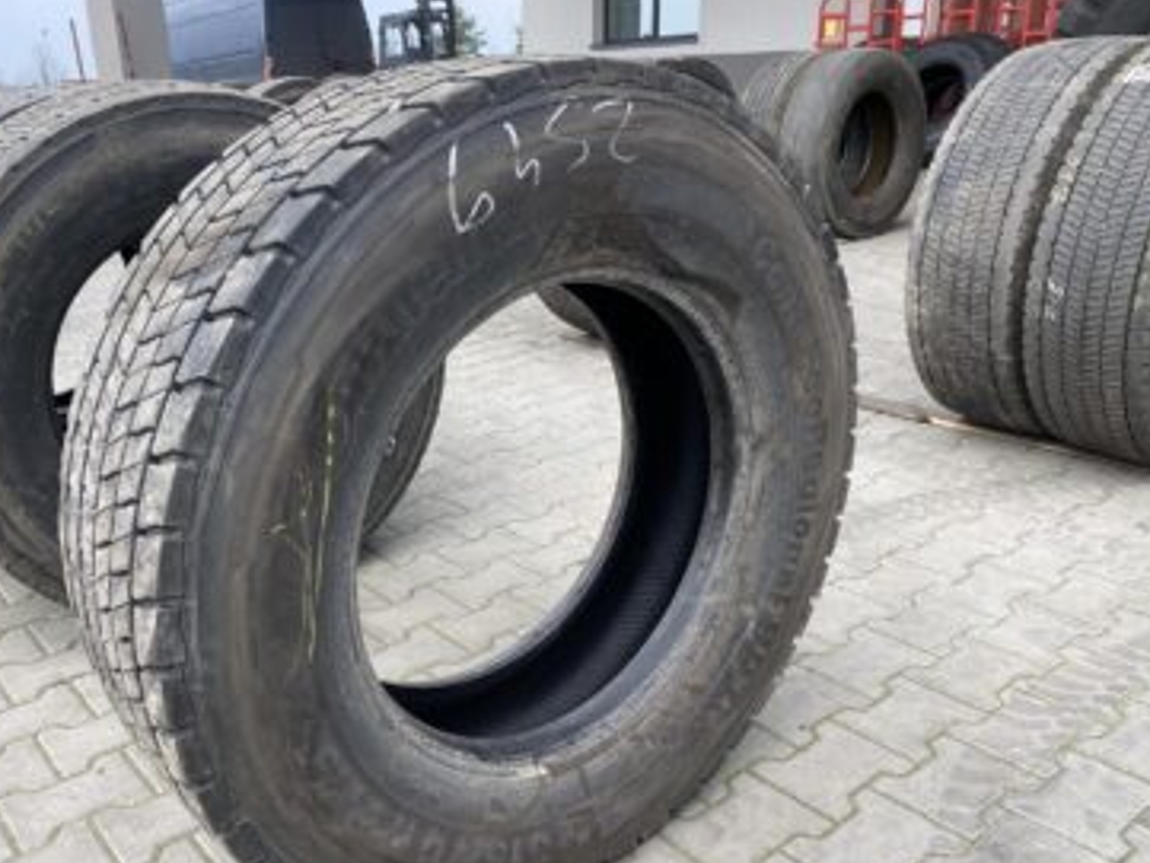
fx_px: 1030
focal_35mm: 31
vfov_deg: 45.3
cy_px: 495
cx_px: 487
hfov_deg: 58.1
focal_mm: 4.25
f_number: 1.8
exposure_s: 1/209
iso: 32
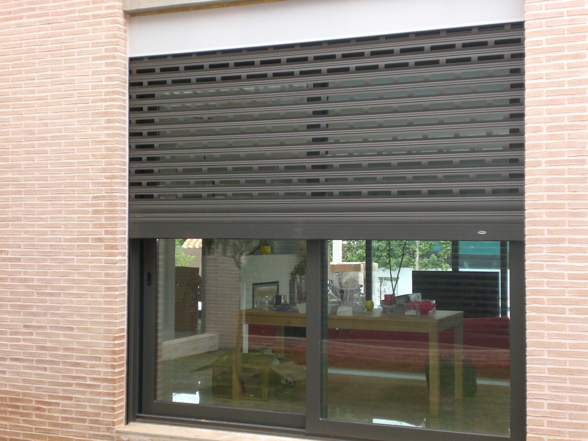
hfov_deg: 37.5
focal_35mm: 51
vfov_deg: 28.6
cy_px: 220
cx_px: 294
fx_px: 866
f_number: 3.6
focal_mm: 8.44
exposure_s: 1/160
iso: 100
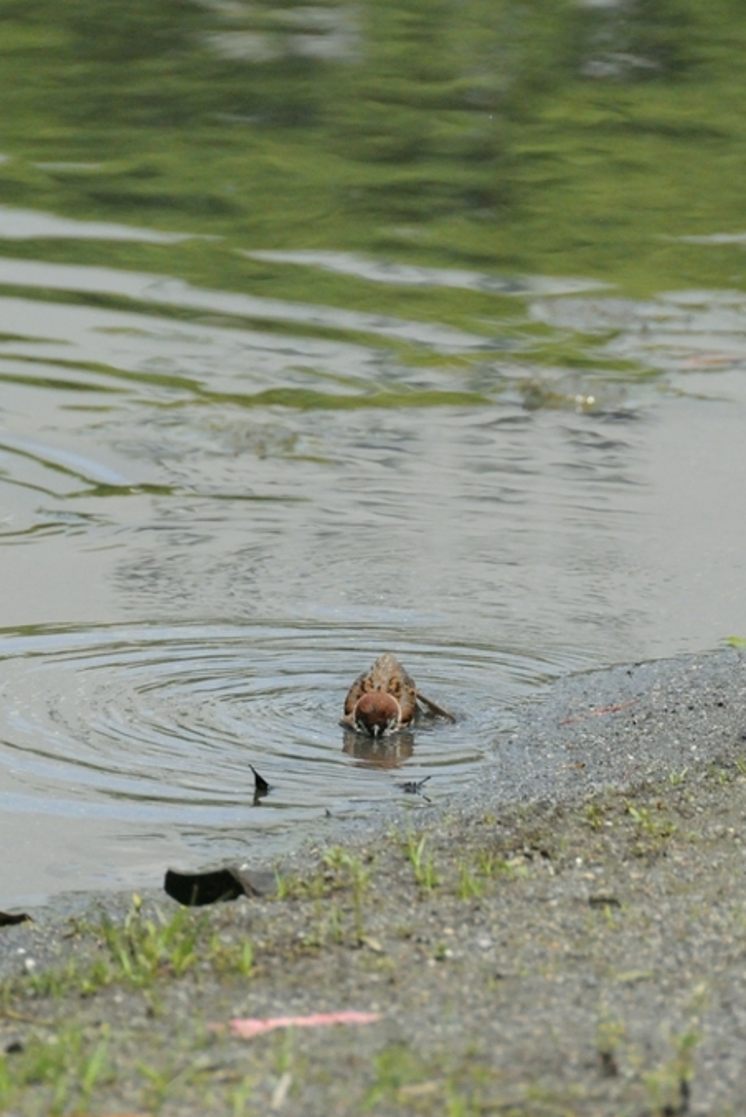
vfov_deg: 4.5
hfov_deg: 3.0
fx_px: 14065
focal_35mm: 453
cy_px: 559
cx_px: 277
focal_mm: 200
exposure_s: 1/2000
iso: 2000
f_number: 5.6
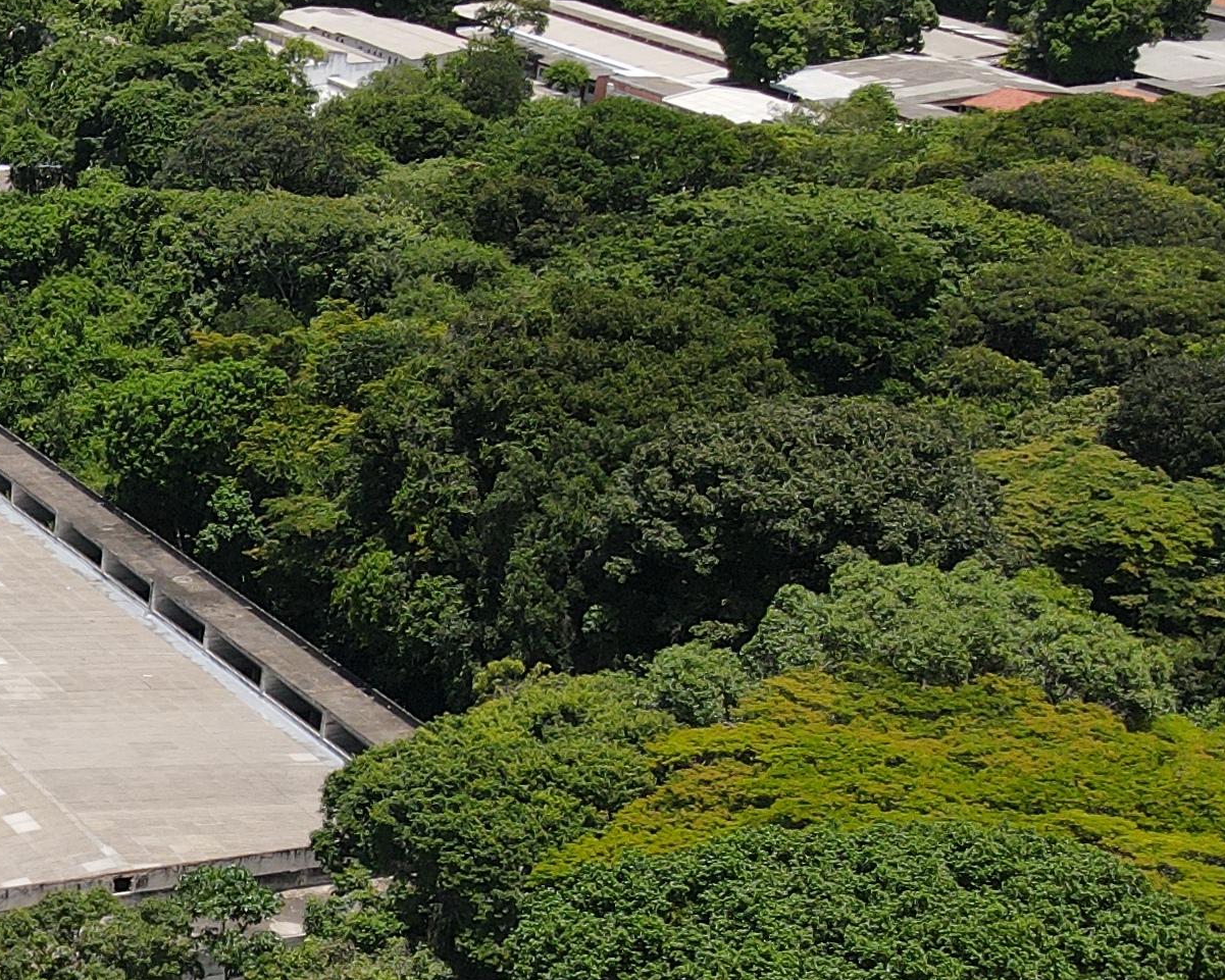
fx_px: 2828
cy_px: 816
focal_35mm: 78
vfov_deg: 19.4
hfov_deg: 21.4
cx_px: -487
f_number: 2.8
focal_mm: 4.5
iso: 100
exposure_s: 1/725
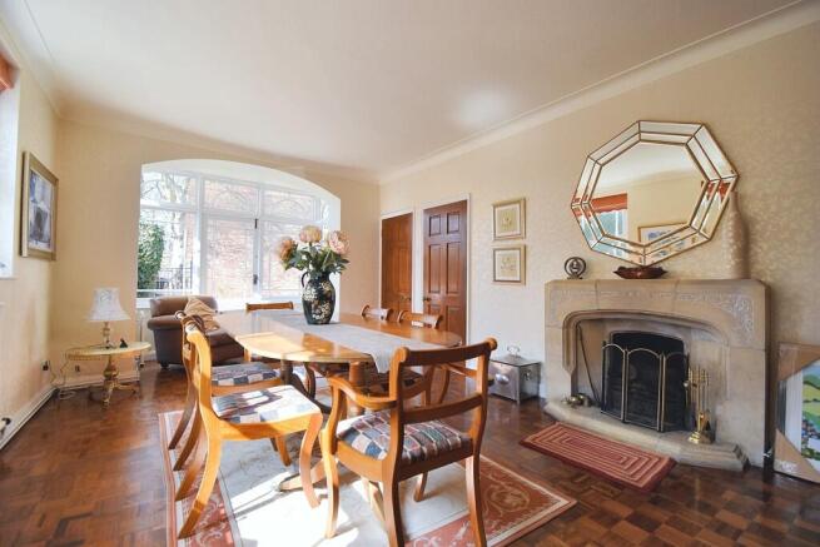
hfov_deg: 100.4
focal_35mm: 15
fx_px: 342
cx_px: 410
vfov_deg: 77.4
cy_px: 274
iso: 100
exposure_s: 1/100
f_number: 5
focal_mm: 10
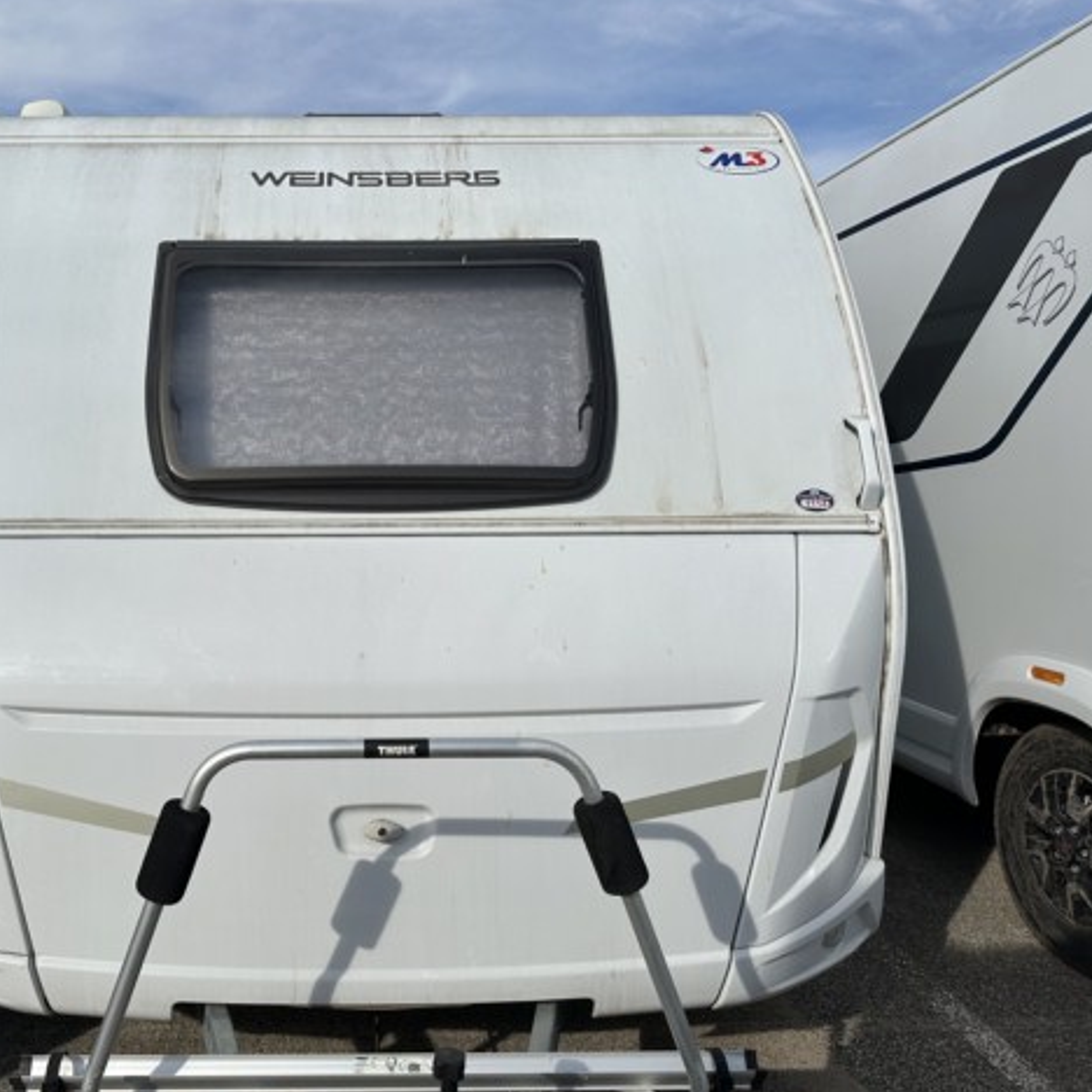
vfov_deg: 55.6
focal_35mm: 29
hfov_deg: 54.5
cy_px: 553
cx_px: 364
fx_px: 1035
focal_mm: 6.86
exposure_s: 1/7576
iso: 80
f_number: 1.78
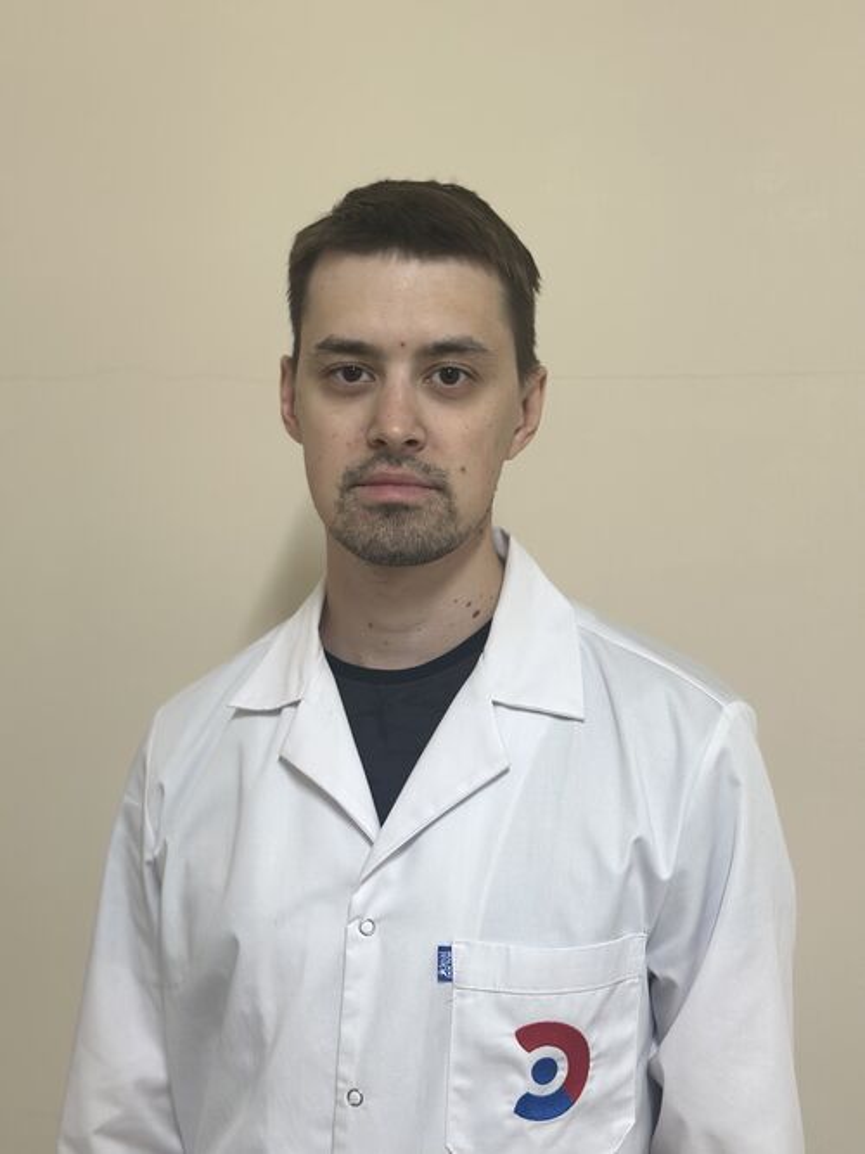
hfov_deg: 30.3
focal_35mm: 48
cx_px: 432
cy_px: 577
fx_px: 1600
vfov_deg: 39.7
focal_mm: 6.86
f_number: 1.78
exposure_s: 1/50
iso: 100
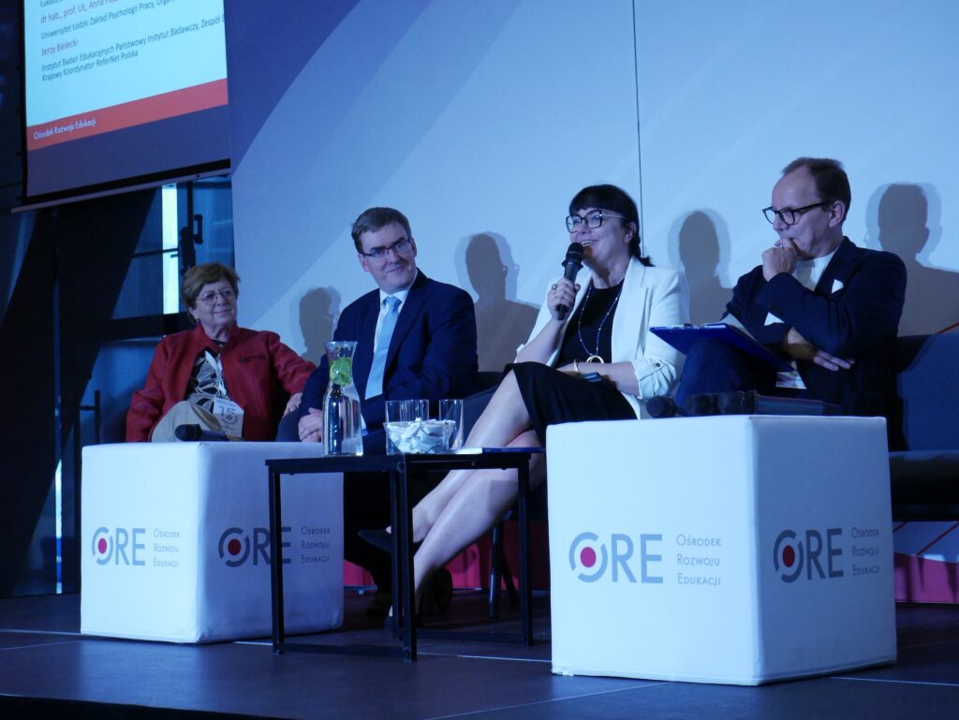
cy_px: 360
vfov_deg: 20.5
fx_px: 1996
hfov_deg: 27.0
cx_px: 480
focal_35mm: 72
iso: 2000
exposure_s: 1/80
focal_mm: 36
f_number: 5.5
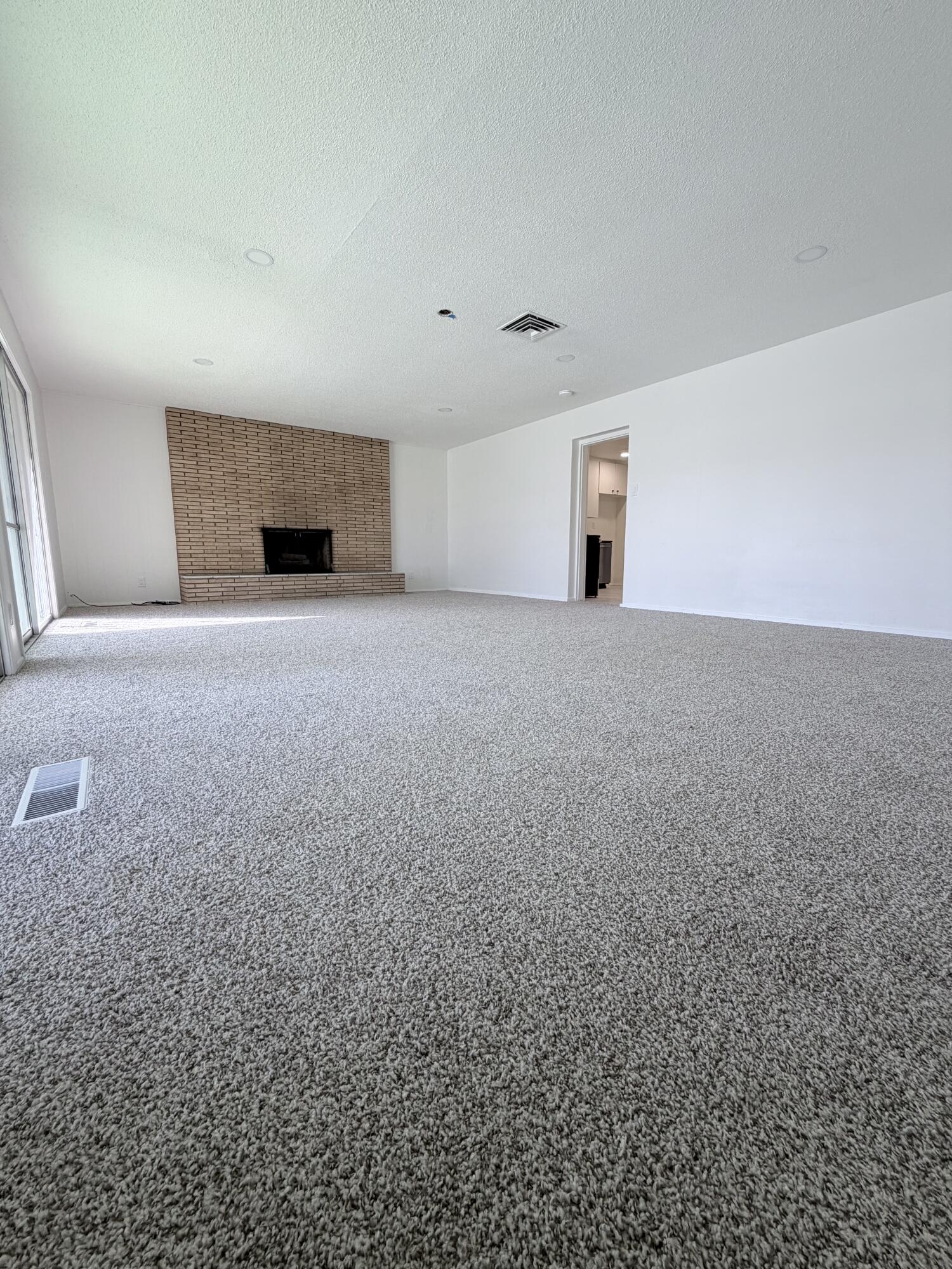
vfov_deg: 102.1
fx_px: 513
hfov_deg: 85.7
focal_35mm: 14
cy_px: 634
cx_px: 476
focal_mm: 2.22
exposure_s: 1/121
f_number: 2.2
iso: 80
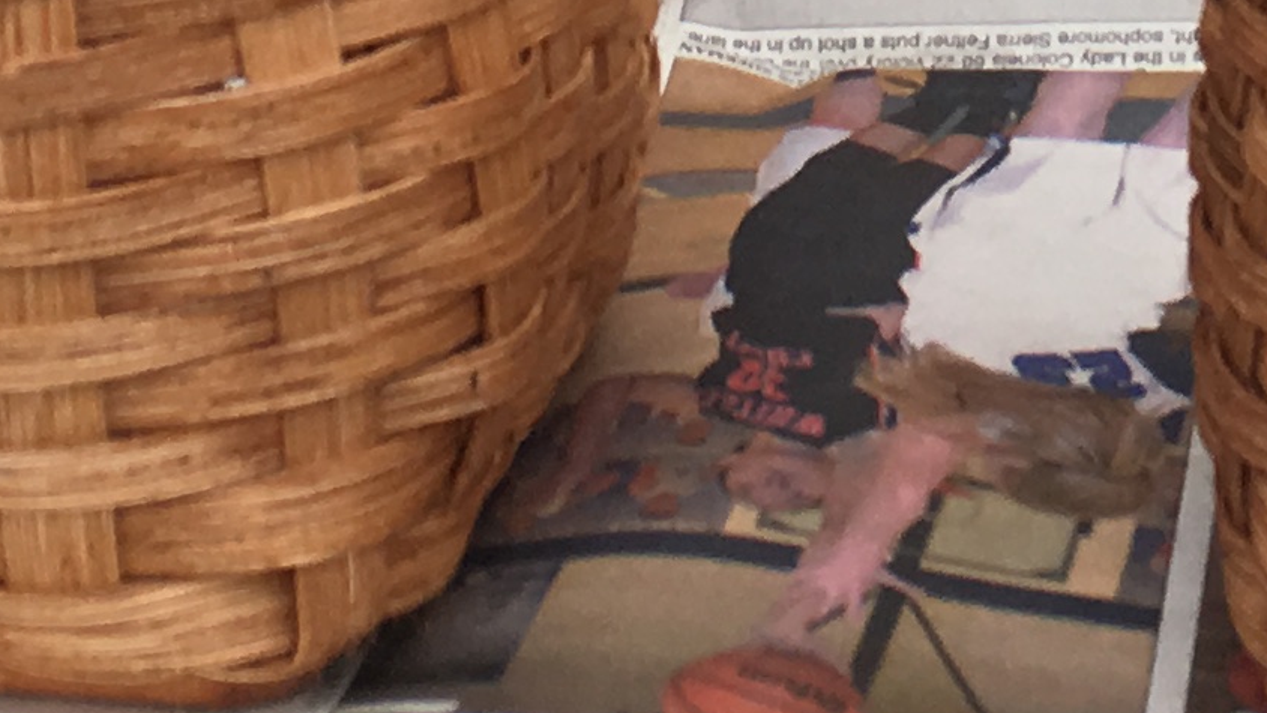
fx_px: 5074
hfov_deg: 14.1
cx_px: 1066
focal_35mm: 151
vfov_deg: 7.6
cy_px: -862
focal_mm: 4.15
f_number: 2.2
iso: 25
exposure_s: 1/358
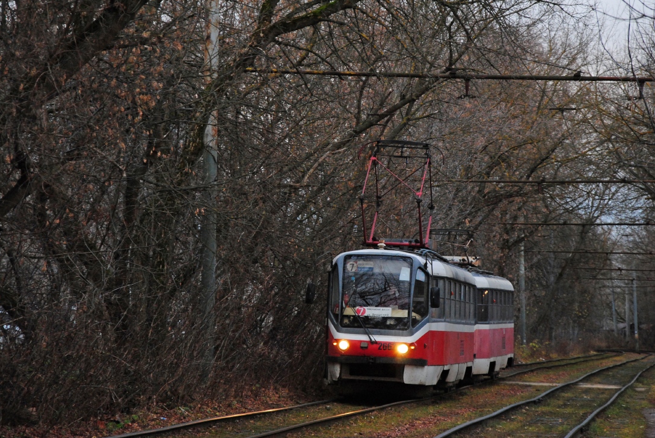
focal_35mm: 141
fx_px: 2559
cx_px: 337
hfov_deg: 14.6
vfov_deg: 9.8
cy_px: 198
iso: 800
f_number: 5.6
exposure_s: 1/80
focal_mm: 85
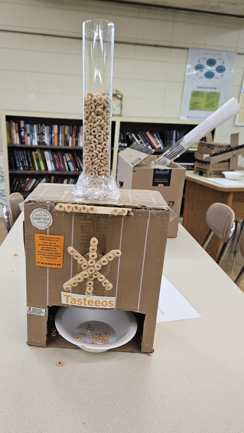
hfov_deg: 44.2
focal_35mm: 26
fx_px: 299
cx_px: 99
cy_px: 223
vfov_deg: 71.9
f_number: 1.8
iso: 125
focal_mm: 5.4
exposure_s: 1/120
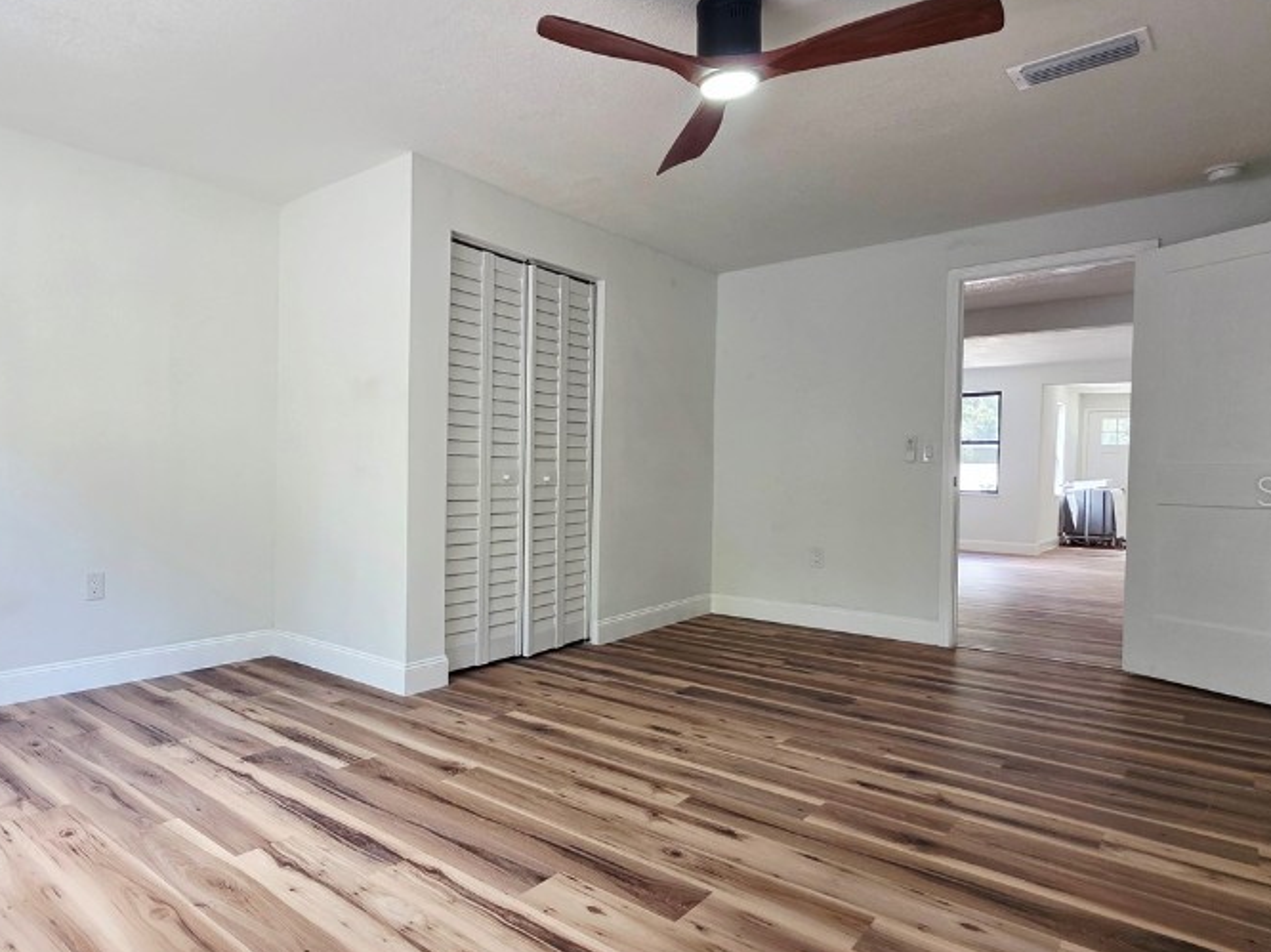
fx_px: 734
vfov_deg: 65.9
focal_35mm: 20
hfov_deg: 79.9
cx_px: 460
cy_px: 490
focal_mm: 2.2
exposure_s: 1/120
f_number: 1.9
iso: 160
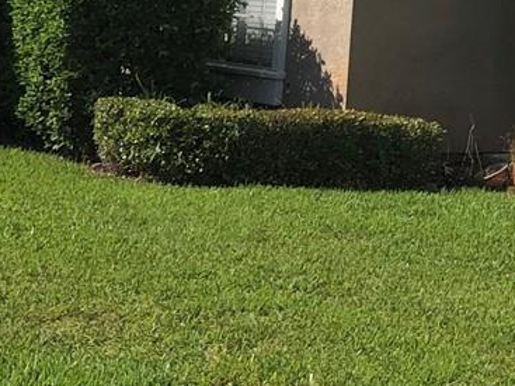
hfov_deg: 15.9
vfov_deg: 11.0
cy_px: -392
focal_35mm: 122
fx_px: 1814
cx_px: 479
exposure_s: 1/3205
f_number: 1.8
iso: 20
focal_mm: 3.99
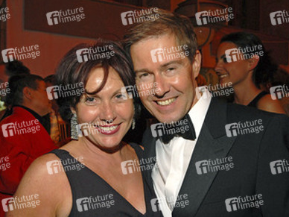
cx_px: 149
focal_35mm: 40
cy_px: 110
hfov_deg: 46.8
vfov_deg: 36.0
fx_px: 334
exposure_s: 1/25
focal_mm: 24
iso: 400
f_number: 7.1
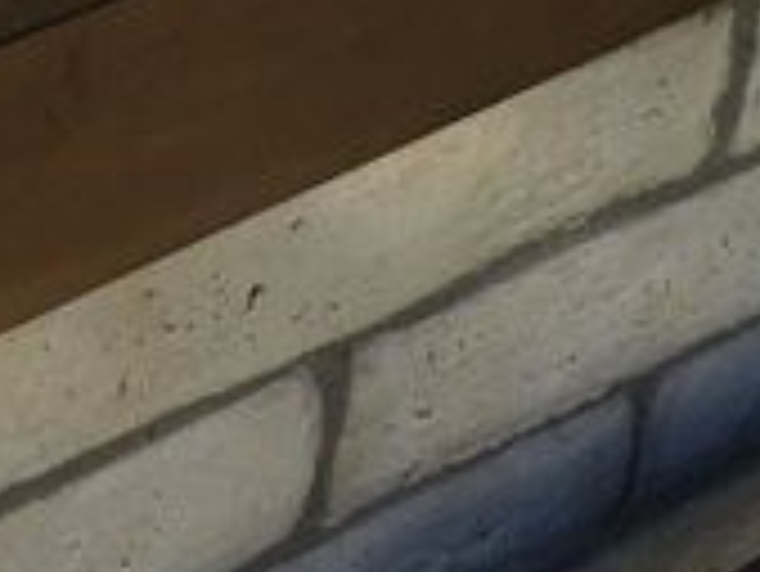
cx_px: 198
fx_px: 3515
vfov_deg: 9.0
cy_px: -327
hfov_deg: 12.3
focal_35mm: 160
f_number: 2.2
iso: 32
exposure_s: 1/977
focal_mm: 4.12
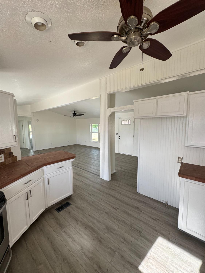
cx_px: 102
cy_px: 136
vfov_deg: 102.1
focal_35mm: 14
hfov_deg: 85.7
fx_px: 111
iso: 40
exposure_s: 1/99
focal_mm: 2.22
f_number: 2.2
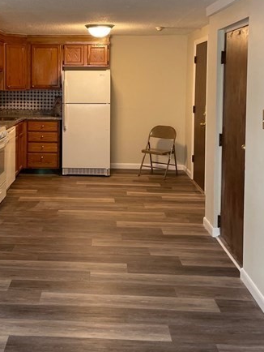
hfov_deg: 31.1
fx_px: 467
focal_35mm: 46
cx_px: 71
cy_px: 105
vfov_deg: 40.5
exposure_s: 1/120
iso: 125
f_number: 1.6
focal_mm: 4.2
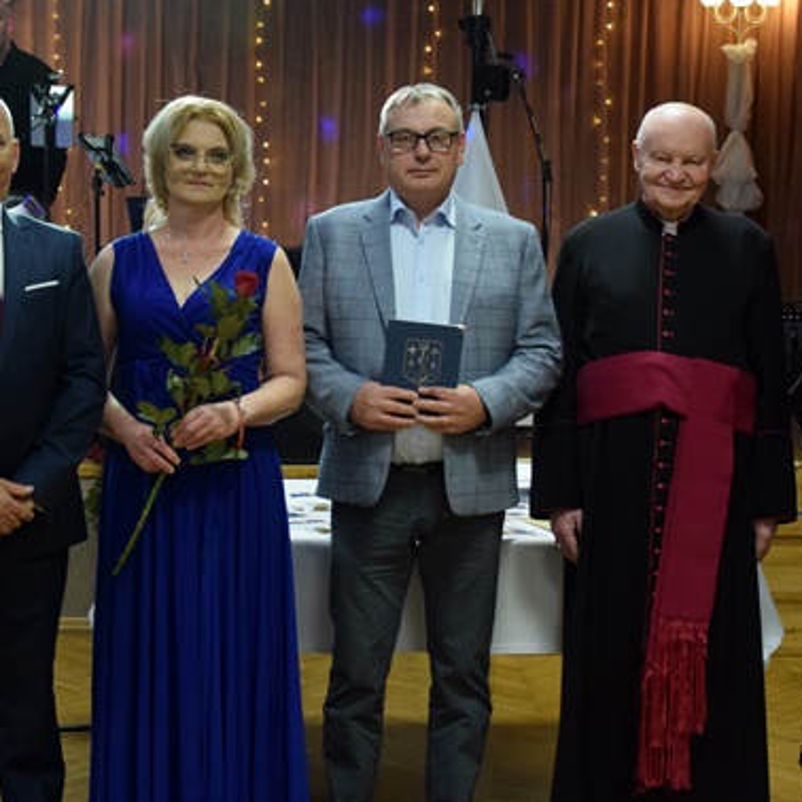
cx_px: 412
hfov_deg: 21.9
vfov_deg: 21.9
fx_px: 2071
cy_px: 431
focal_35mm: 79
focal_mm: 26
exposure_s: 1/100
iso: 2500
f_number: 4
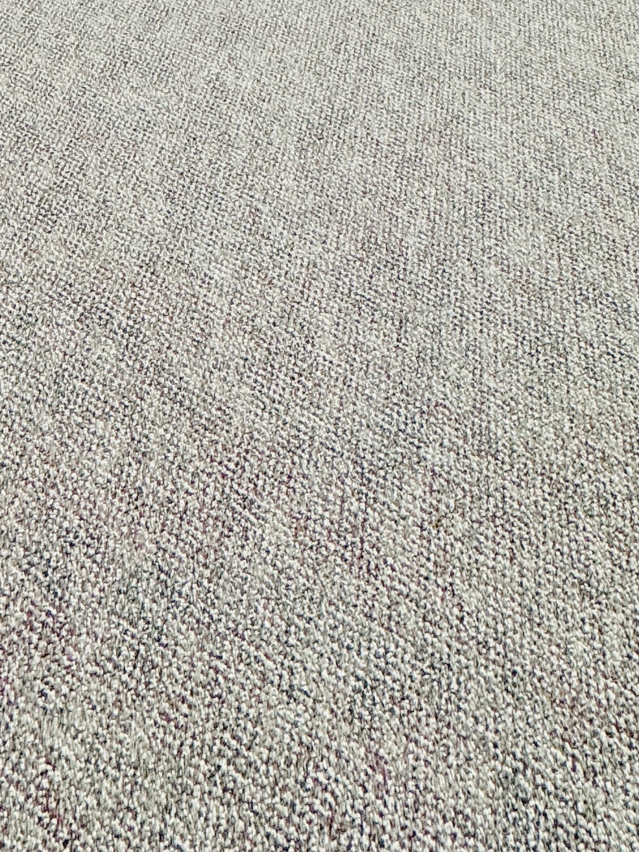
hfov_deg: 33.1
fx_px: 1058
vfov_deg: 27.7
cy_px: -456
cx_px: 175
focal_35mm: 43
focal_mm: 2.22
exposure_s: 1/120
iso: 80
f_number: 2.2
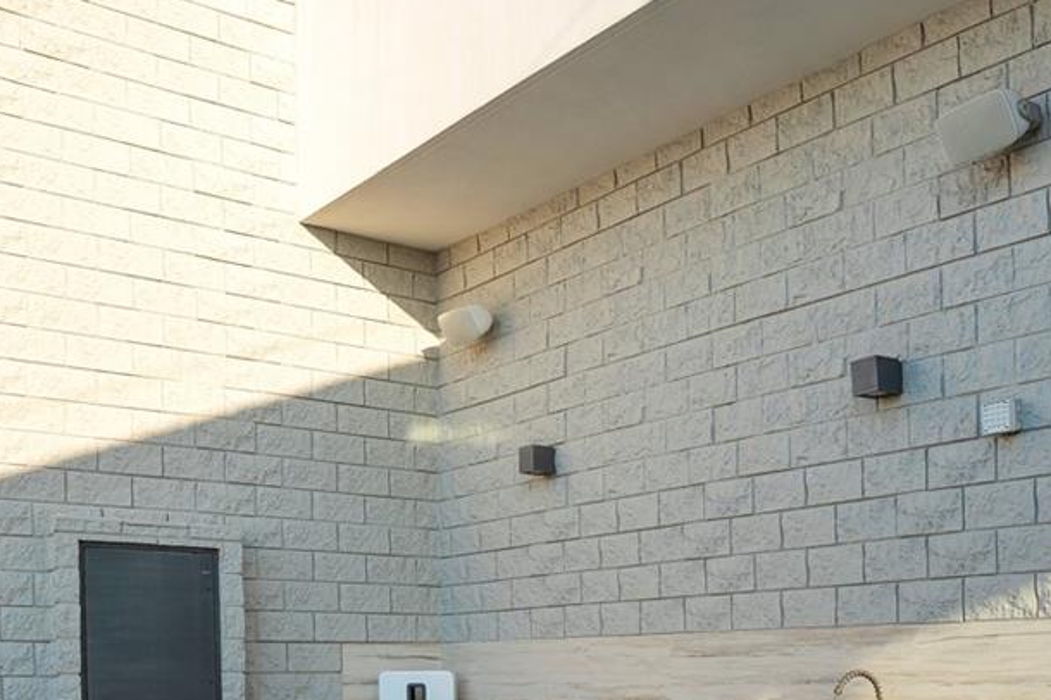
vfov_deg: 29.5
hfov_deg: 45.4
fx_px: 1225
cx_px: 736
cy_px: 721
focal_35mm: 42
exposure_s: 1/250
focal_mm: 16
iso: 100
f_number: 4.5
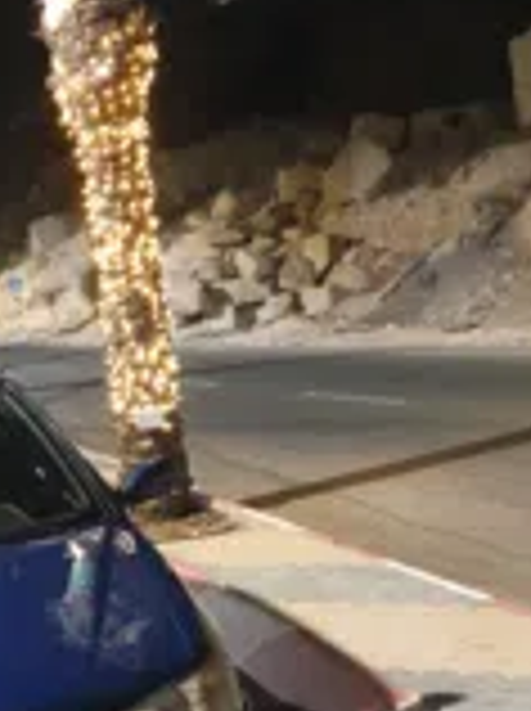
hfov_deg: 20.8
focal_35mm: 66
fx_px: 1354
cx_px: -90
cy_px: 544
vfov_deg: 28.9
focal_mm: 4.3
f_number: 1.5
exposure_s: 1/25
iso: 500
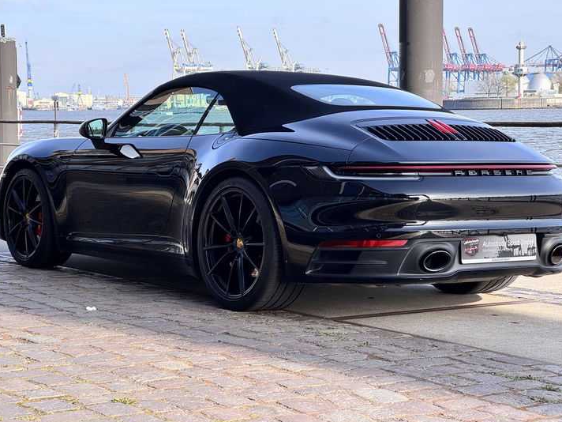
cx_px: 281
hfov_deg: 23.6
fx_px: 1348
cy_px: 213
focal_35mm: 83
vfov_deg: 17.8
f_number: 2.8
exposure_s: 1/218
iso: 25
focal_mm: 9
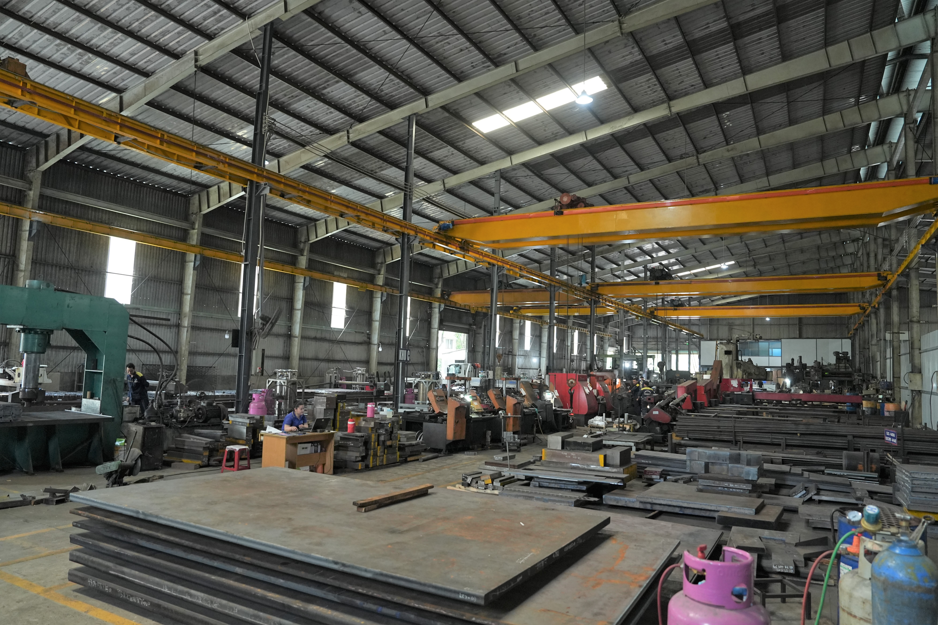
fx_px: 625
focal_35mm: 24
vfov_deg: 53.1
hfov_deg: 73.7
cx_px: 469
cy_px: 312
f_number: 4.5
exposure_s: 1/125
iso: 2500
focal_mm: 24
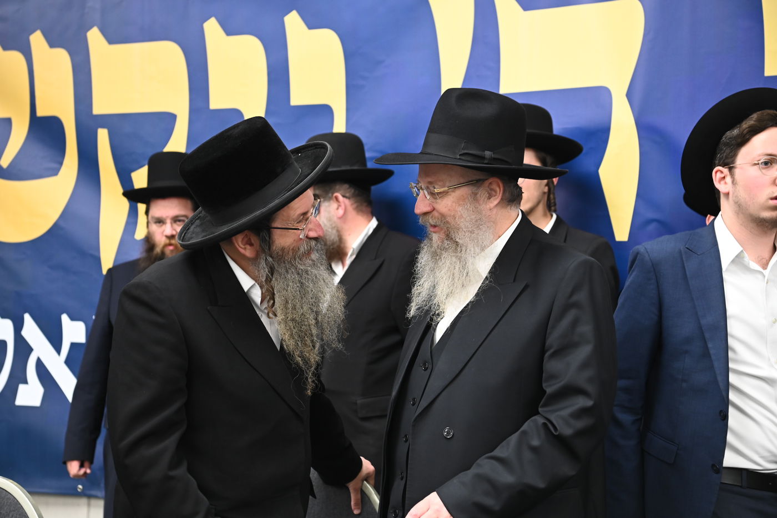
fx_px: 1337
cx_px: 388
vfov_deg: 21.9
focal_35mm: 62
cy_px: 259
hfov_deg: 32.4
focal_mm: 62
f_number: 4.5
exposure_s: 1/160
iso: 2000
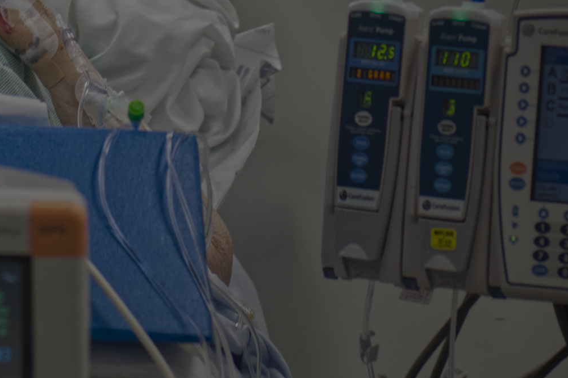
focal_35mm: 198
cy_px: -70
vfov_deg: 6.9
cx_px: -245
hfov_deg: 10.1
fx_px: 3123
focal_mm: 66
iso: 140
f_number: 2.8
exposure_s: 1/80
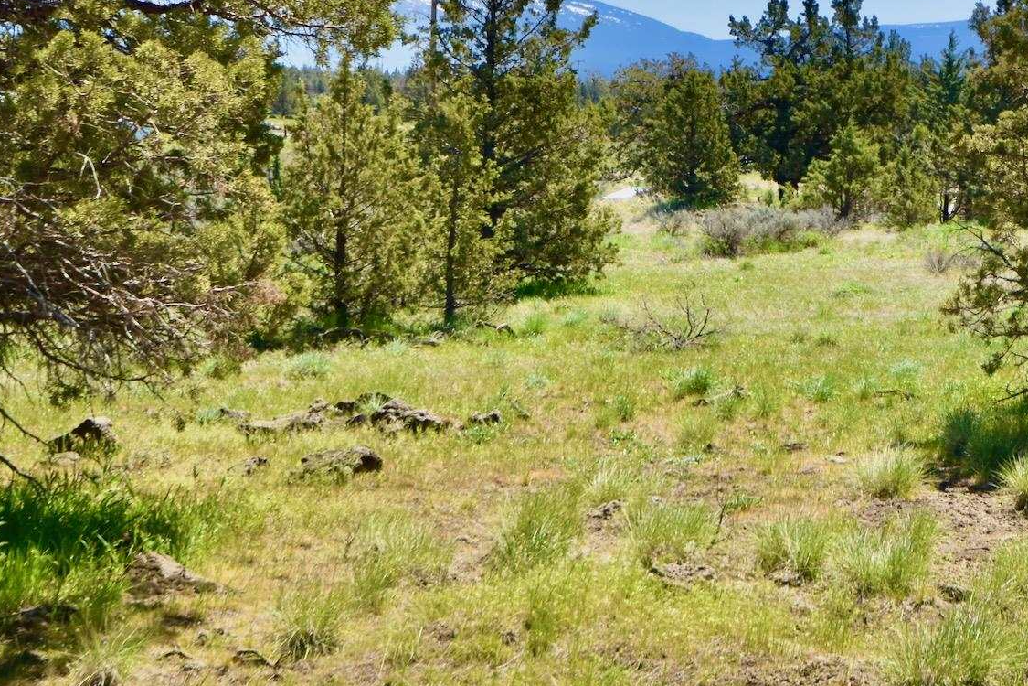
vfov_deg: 17.0
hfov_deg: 25.1
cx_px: 742
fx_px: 2284
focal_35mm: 80
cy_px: 192
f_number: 4.5
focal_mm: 24
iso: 200
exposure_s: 1/1000
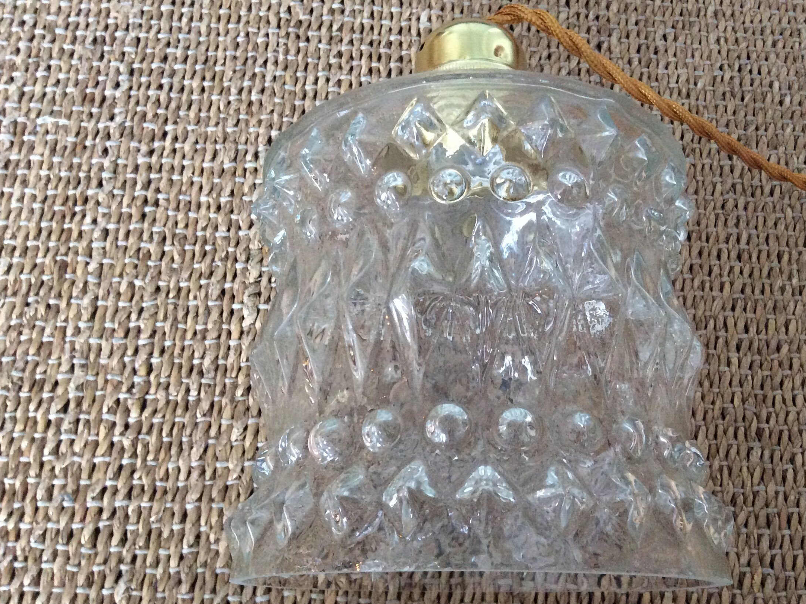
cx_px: 458
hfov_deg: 48.8
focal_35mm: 38
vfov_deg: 37.7
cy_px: 323
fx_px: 885
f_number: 2.4
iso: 320
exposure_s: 1/25
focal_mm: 3.3
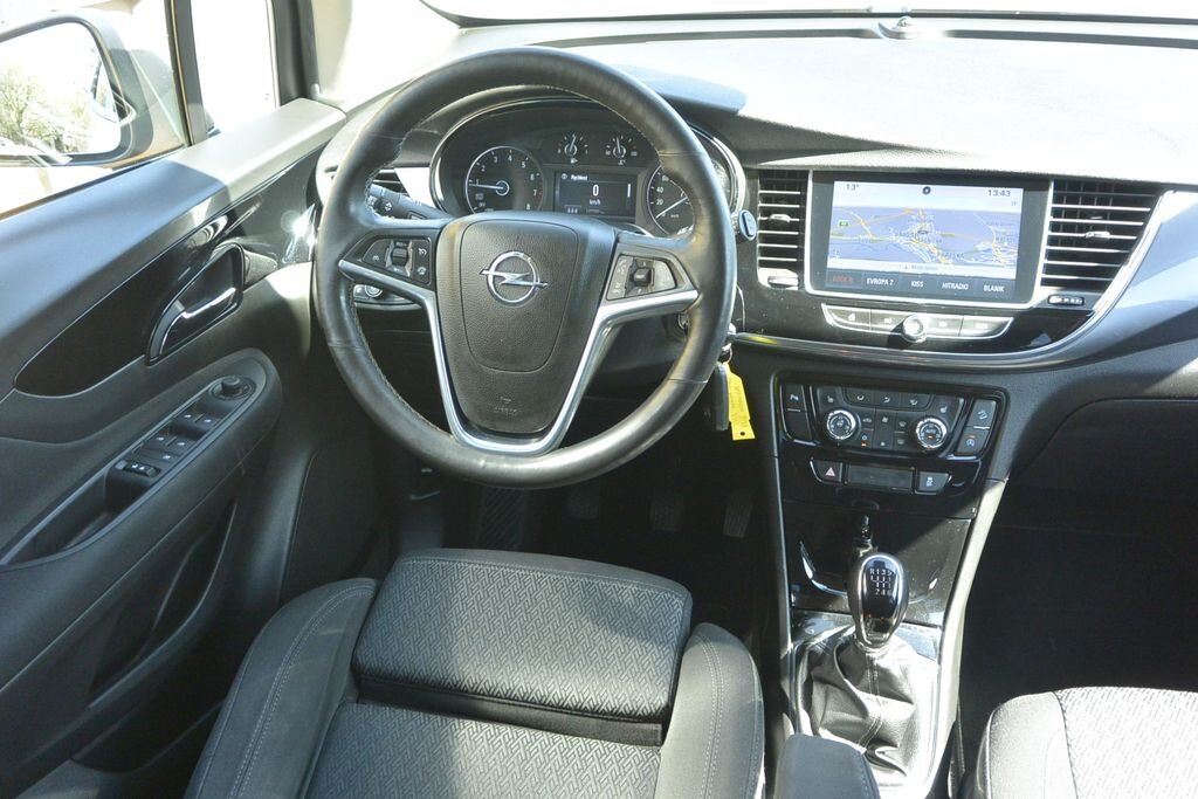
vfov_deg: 45.0
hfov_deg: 63.7
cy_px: 400
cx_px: 599
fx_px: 965
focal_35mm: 29
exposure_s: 1/125
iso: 320
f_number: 3.5
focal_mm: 11
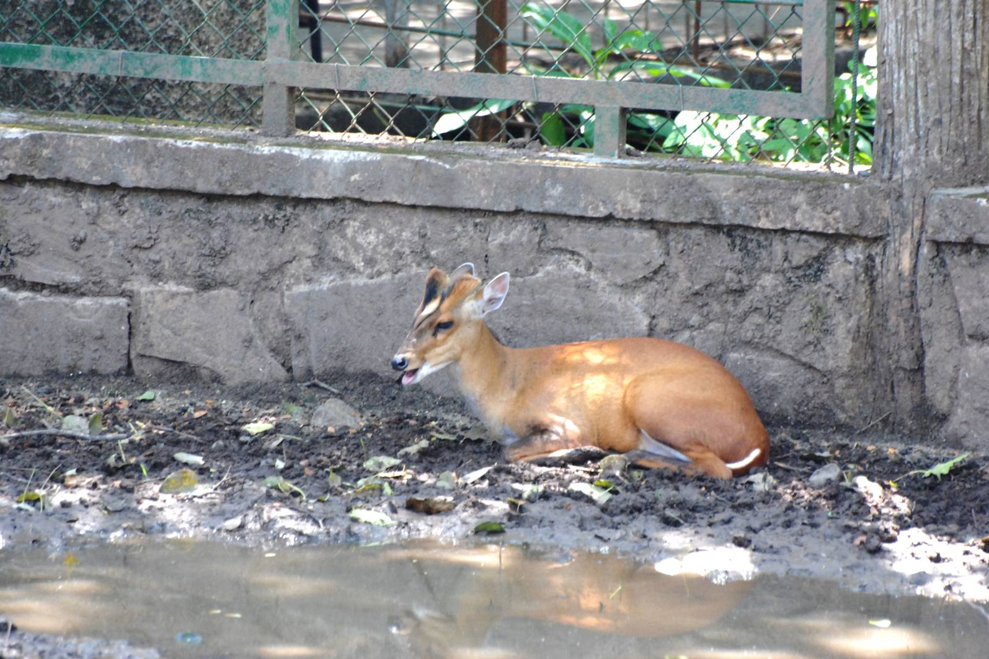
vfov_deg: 3.0
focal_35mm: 452
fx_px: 12415
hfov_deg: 4.6
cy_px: 328
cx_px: 495
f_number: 9
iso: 1600
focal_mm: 300
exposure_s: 1/160
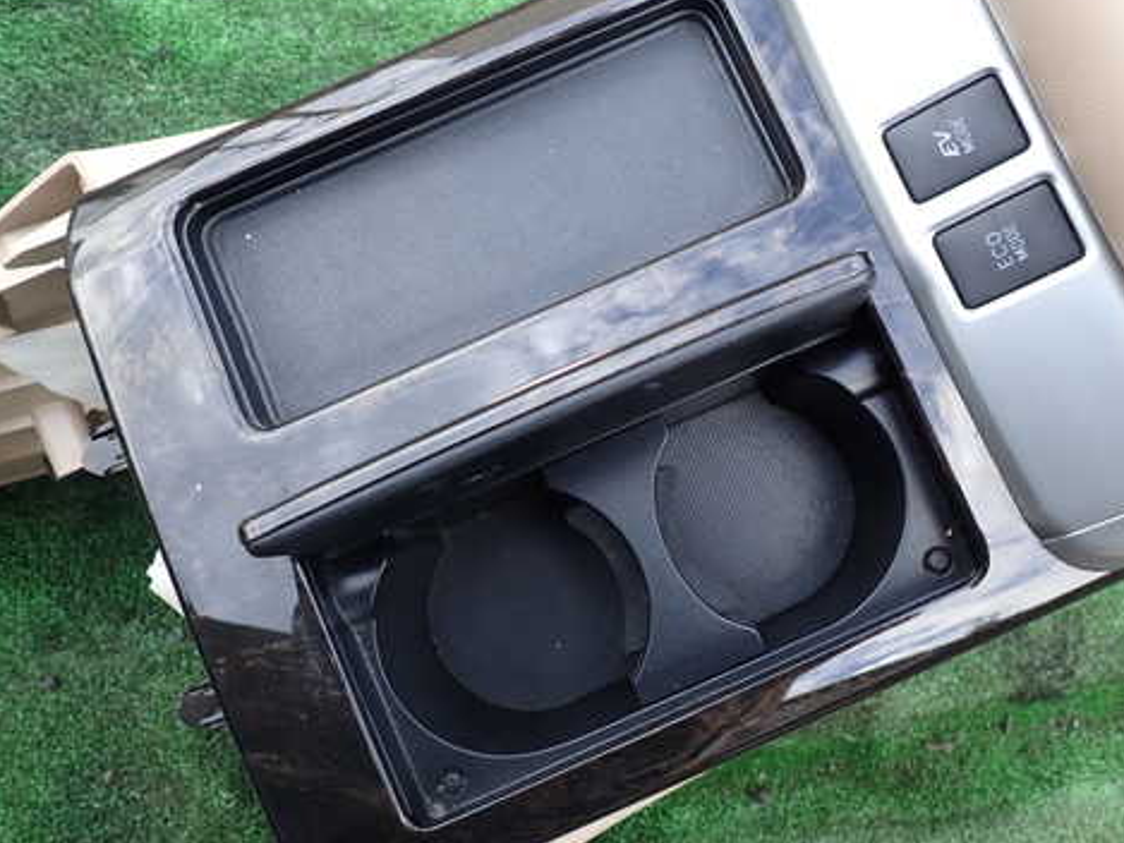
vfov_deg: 44.1
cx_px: 673
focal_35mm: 32
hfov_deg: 56.4
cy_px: 369
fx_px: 1039
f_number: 2.8
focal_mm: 4.5
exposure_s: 1/100
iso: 100
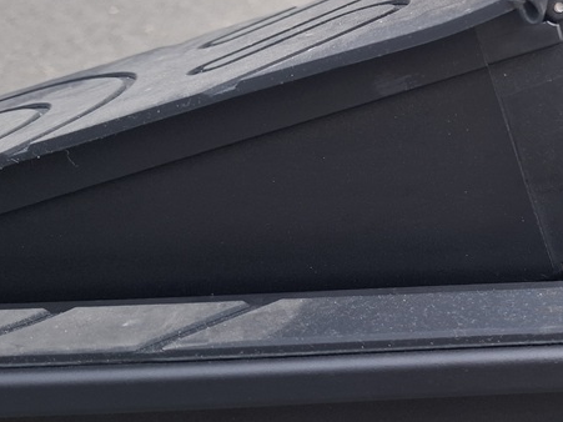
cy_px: 132
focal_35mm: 51
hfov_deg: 35.4
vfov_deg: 28.3
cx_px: 499
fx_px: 829
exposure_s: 1/100
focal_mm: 5.54
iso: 80
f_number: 1.8
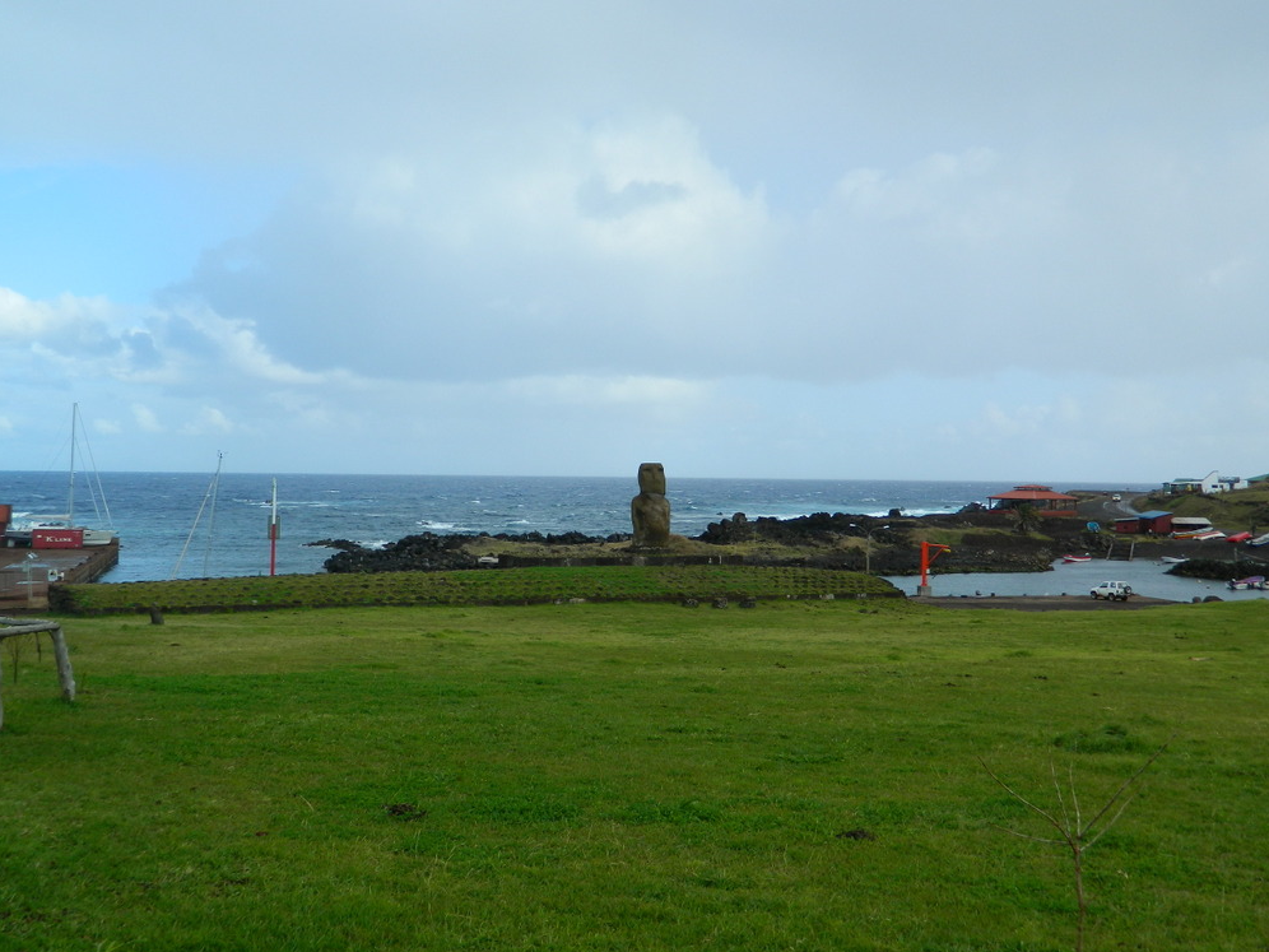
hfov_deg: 51.4
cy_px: 469
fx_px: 1320
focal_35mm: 36
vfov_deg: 39.7
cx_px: 624
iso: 80
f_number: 3.3
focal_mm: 6.2
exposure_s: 1/500
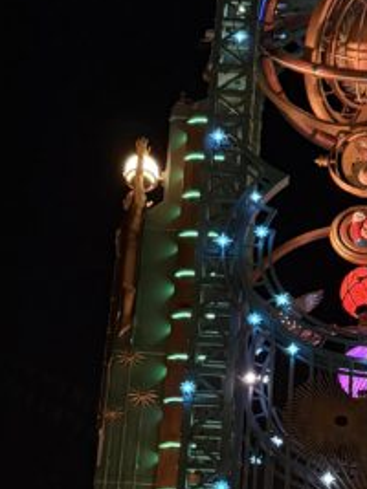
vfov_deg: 19.8
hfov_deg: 15.9
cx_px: 312
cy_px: 617
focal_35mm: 92
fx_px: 1302
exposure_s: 1/40
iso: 1000
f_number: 1.78
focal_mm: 6.76
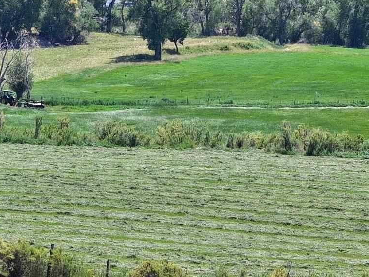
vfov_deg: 6.0
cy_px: 155
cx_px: 19
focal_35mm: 246
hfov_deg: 8.0
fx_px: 2623
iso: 170
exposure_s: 1/1600
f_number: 2.8
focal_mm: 19.35
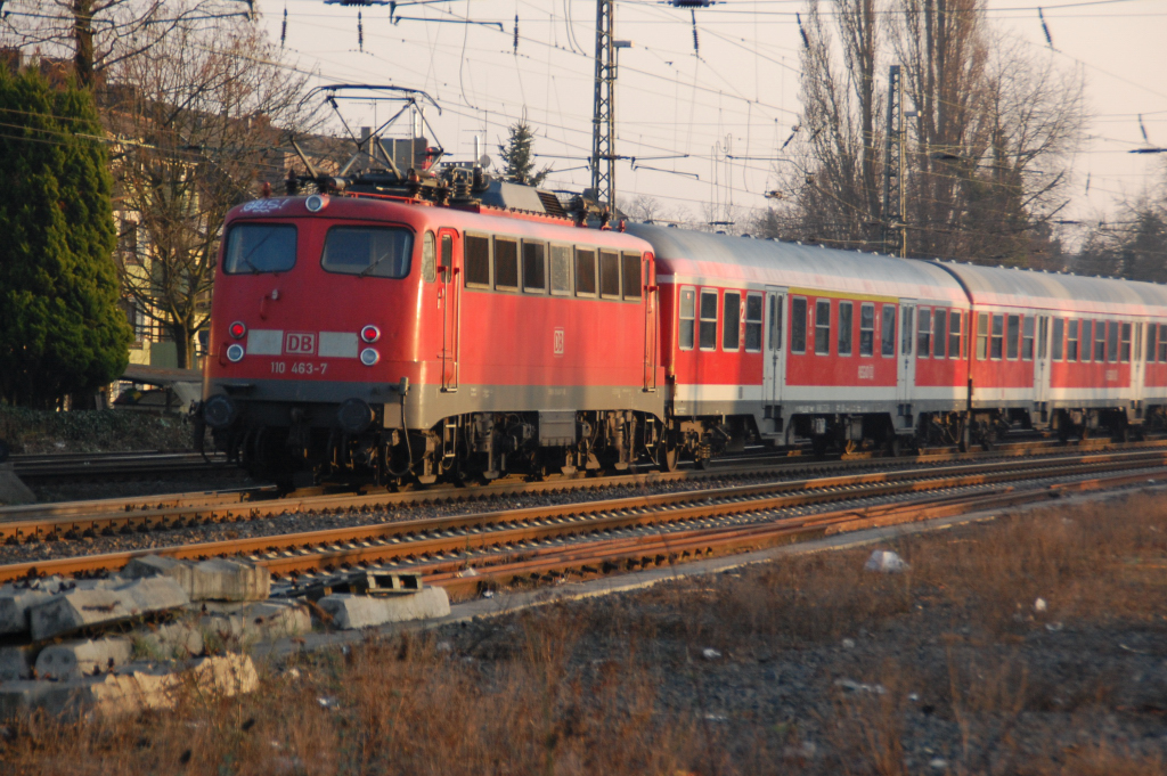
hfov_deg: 14.4
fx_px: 4616
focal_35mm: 142
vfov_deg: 9.6
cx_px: 584
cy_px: 388
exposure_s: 1/500
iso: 640
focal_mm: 95
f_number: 5.6
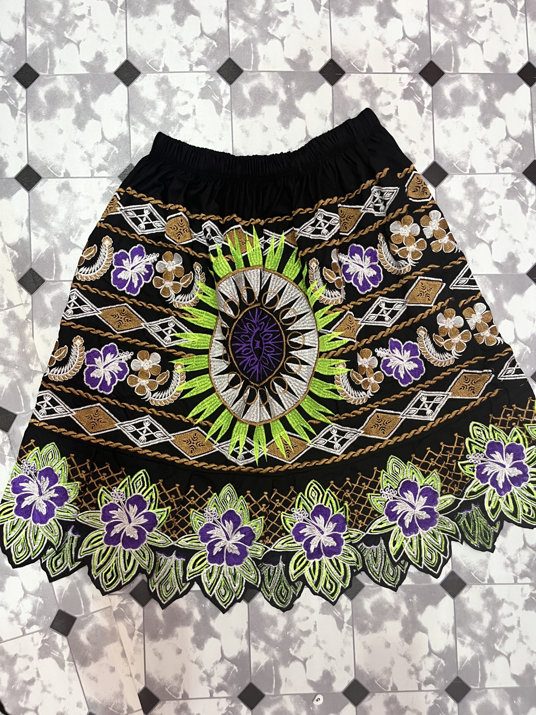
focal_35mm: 26
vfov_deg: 67.3
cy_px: 358
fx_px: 537
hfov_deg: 53.1
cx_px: 268
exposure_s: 1/50
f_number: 1.6
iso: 250
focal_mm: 5.1
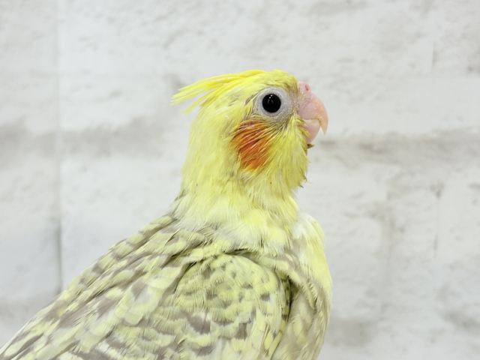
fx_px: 721
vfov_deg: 28.0
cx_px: 240
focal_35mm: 52
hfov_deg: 36.8
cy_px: 180
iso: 40
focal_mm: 5.96
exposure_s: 1/50
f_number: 1.6
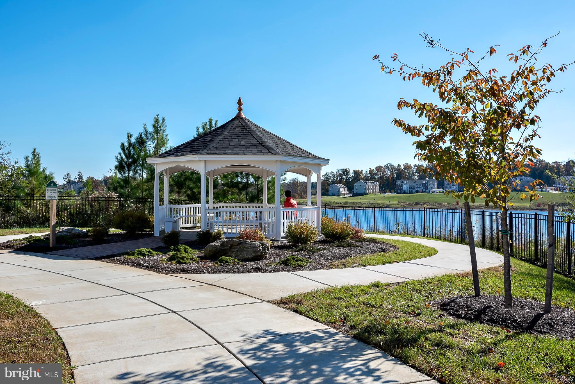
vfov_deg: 43.6
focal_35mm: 30
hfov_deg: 61.9
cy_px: 192
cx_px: 288
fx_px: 479
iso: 320
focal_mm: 30
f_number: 16
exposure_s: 1/320
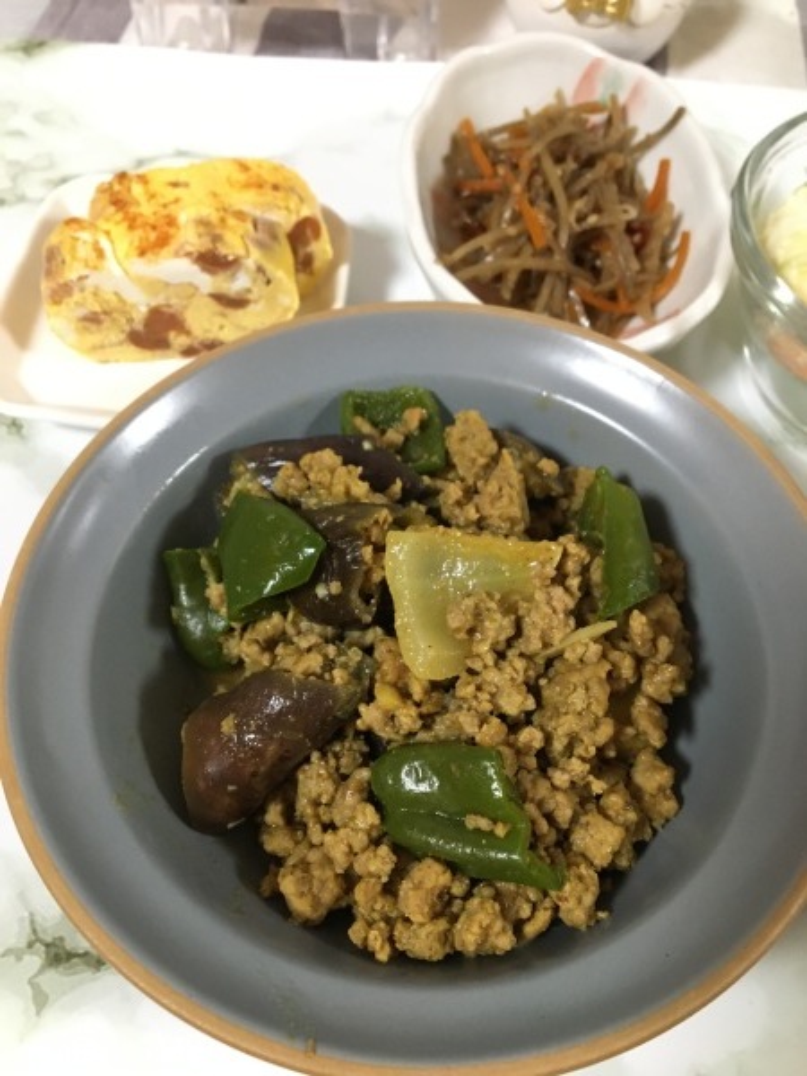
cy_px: 538
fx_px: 901
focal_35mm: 29
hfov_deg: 48.2
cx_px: 404
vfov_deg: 61.7
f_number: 2.2
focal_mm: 4.15
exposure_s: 1/17
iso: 200
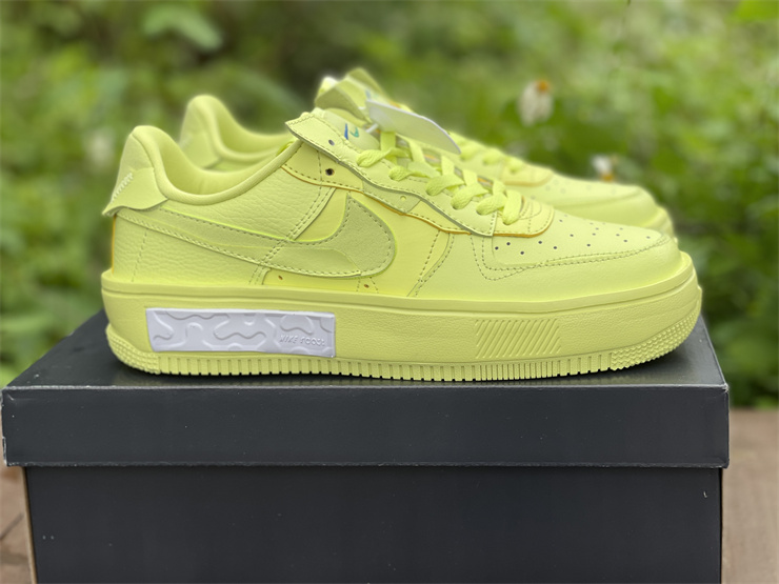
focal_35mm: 64
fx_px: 1440
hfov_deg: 30.3
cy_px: 292
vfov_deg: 22.9
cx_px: 390
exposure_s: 1/123
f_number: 2.2
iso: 20
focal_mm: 7.5
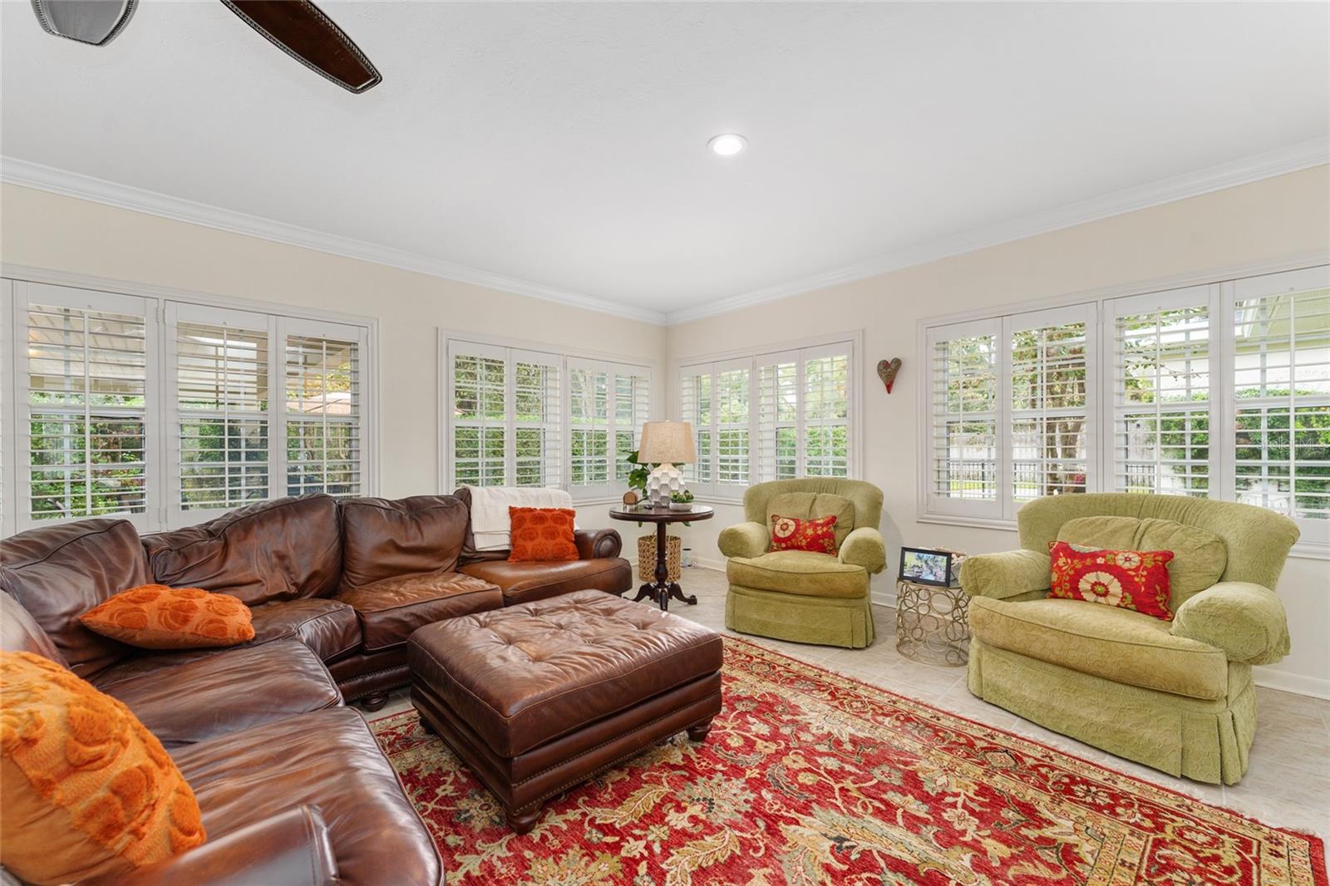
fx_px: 517
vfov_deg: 81.2
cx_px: 665
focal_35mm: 14
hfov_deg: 104.3
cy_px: 443
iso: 500
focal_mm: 14
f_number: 7.1
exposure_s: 1/5
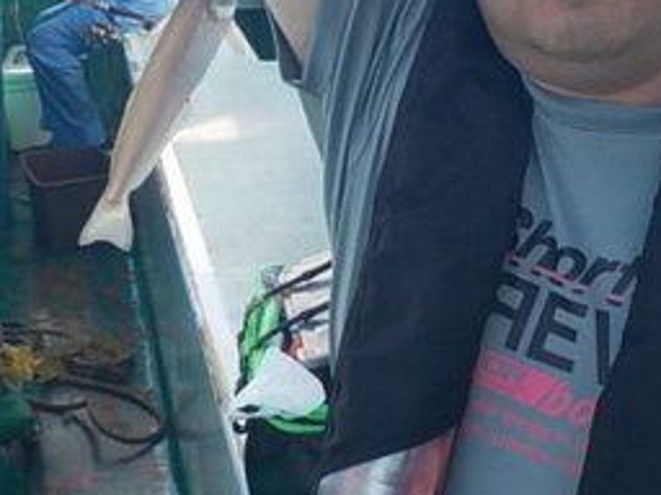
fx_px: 1432
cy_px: 139
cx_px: 387
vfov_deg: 19.5
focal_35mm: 75
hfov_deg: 26.0
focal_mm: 4.1
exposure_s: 1/400
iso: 125
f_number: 3.3
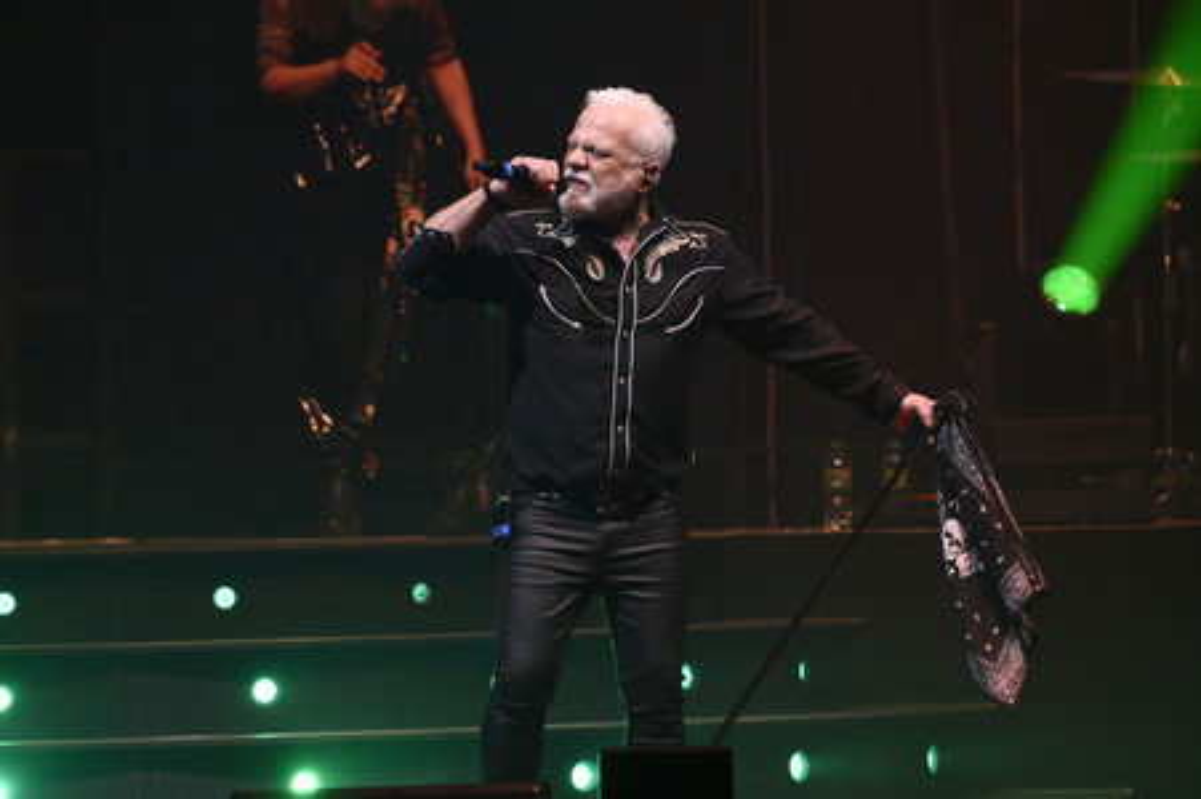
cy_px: 400
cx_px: 600
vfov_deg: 3.6
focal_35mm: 380
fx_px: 12668
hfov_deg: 5.4
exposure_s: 1/320
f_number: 6.3
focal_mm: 380
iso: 2500
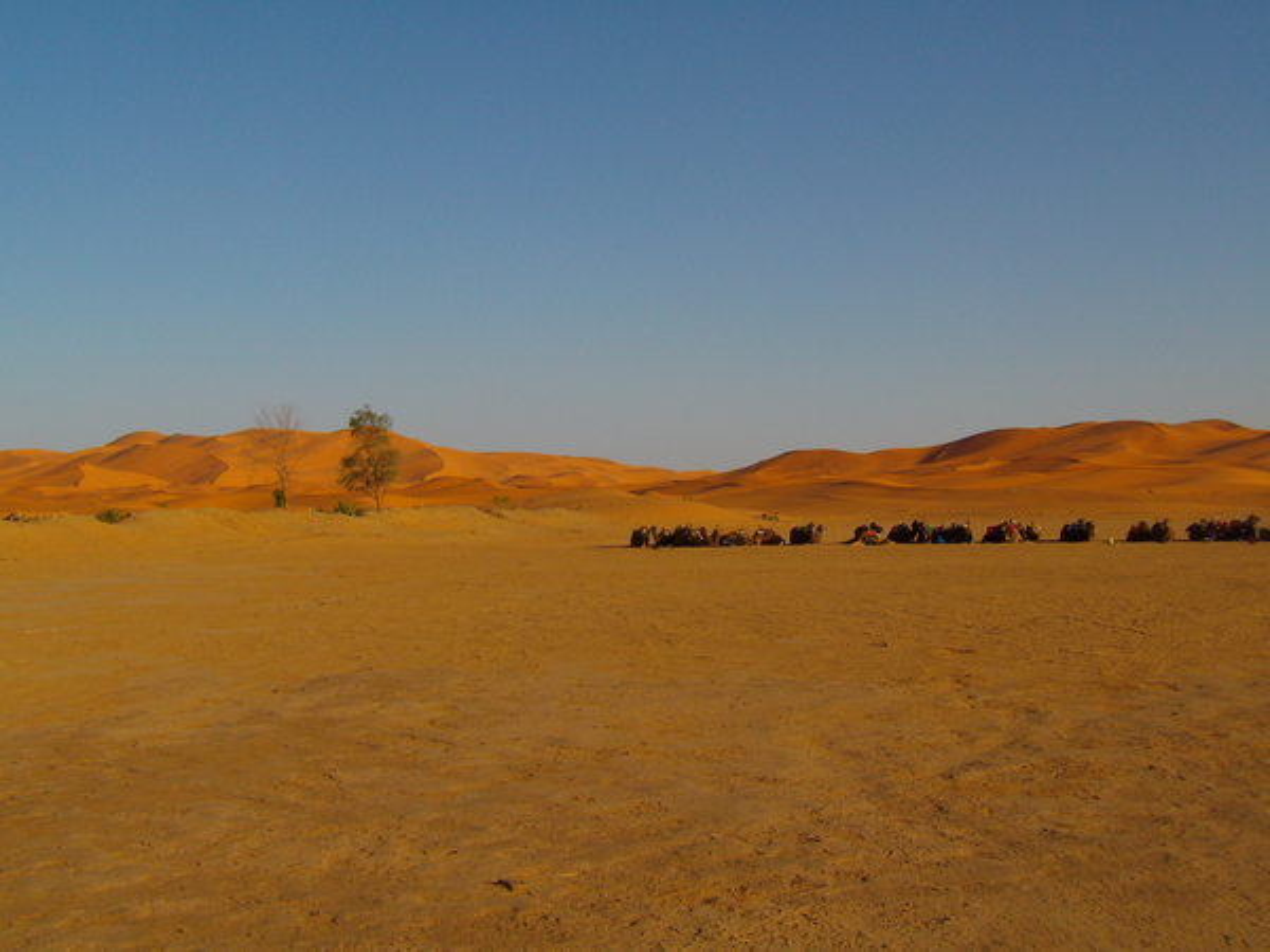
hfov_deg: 43.9
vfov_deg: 33.6
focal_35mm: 43
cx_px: 635
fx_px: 1578
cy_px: 476
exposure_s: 1/1600
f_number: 3.4
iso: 100
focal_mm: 7.6
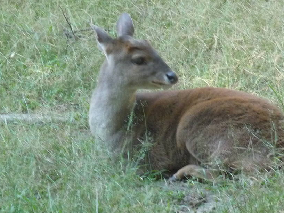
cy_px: 161
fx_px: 2732
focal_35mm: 333
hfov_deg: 5.9
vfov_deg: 4.5
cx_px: 193
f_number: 4.8
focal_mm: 29.1
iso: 400
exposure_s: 1/60
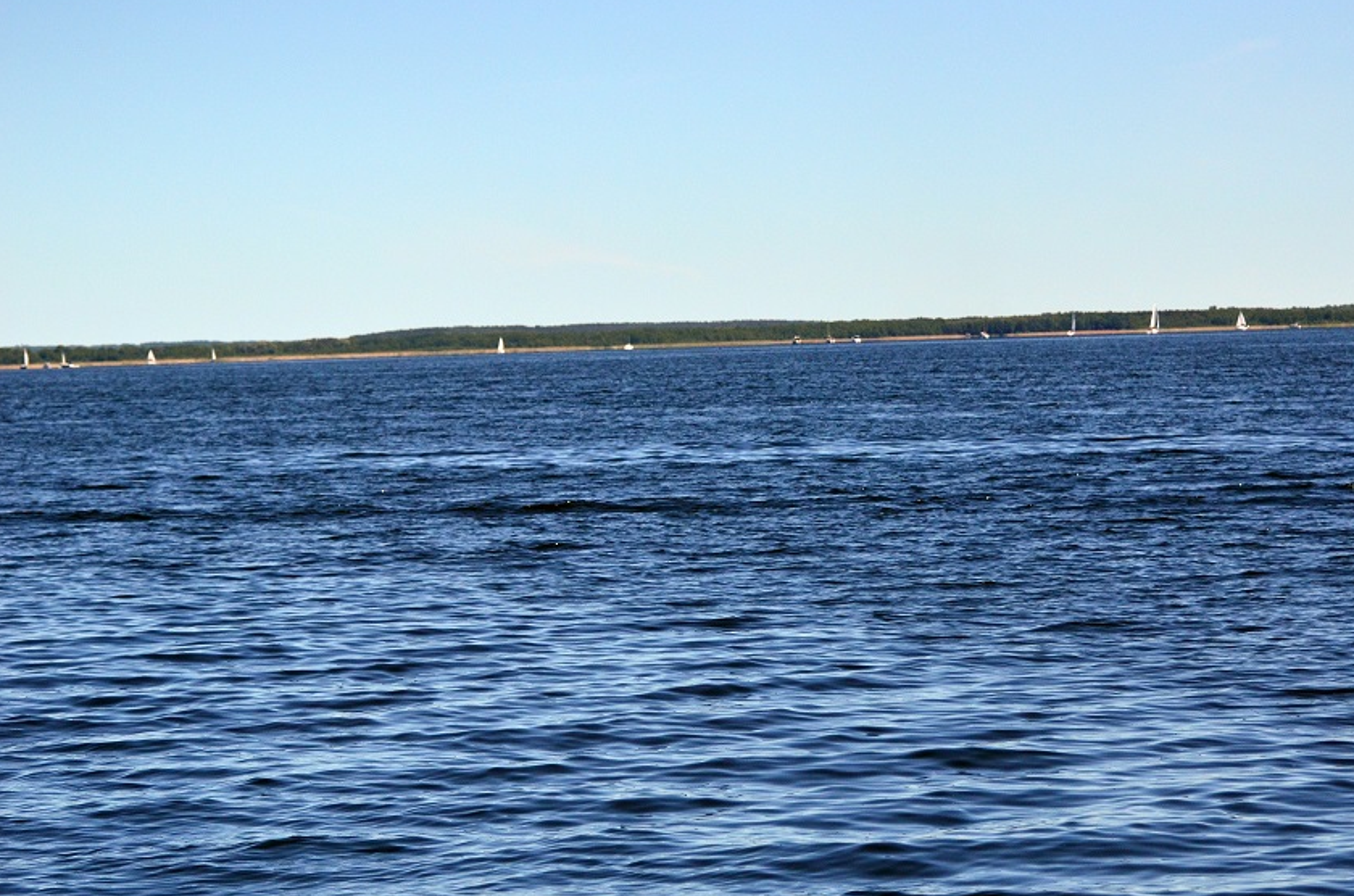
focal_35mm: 125
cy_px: 461
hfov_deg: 16.4
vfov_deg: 10.9
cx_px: 801
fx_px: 4691
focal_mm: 70
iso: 640
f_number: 4.5
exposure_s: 1/8000
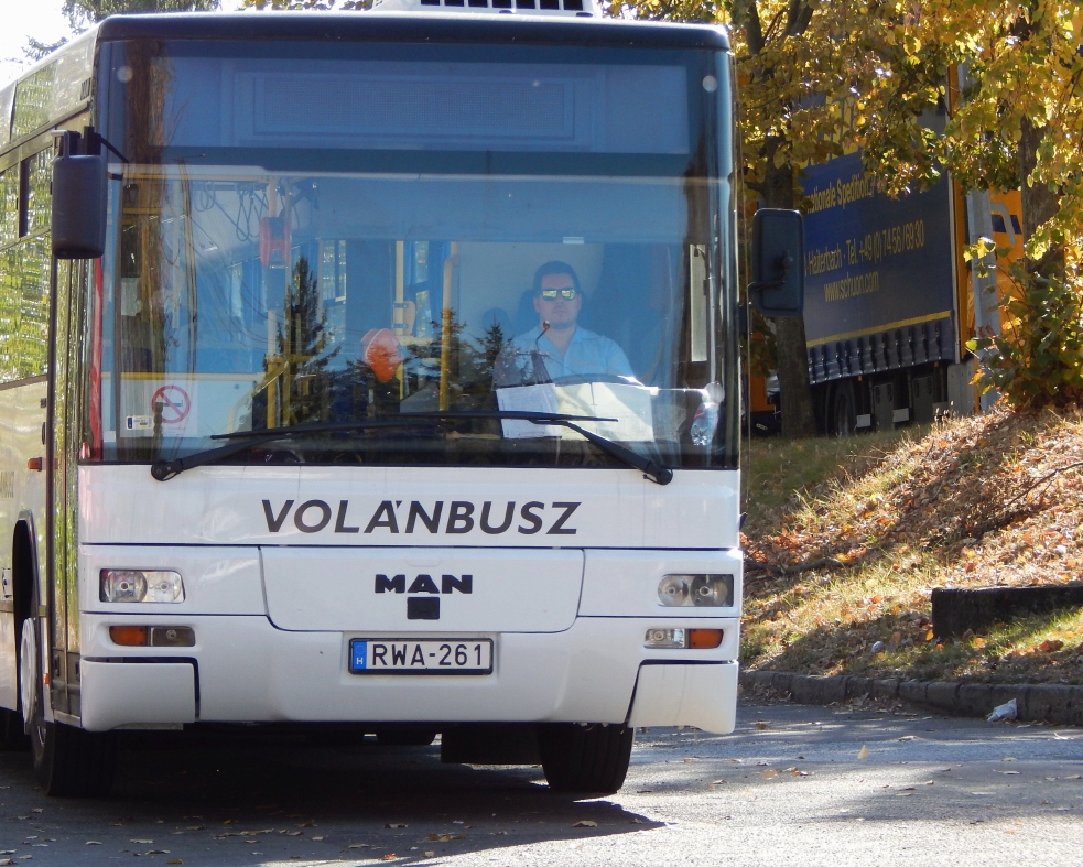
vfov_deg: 6.2
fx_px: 7983
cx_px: 434
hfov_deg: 7.8
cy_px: 412
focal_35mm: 249
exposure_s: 1/200
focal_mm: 37.1
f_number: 5.4
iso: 125
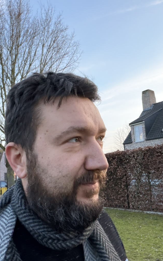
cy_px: 131
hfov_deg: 39.3
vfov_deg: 59.7
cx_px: 67
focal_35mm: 32
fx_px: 228
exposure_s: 1/60
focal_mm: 2.71
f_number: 1.9
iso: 100
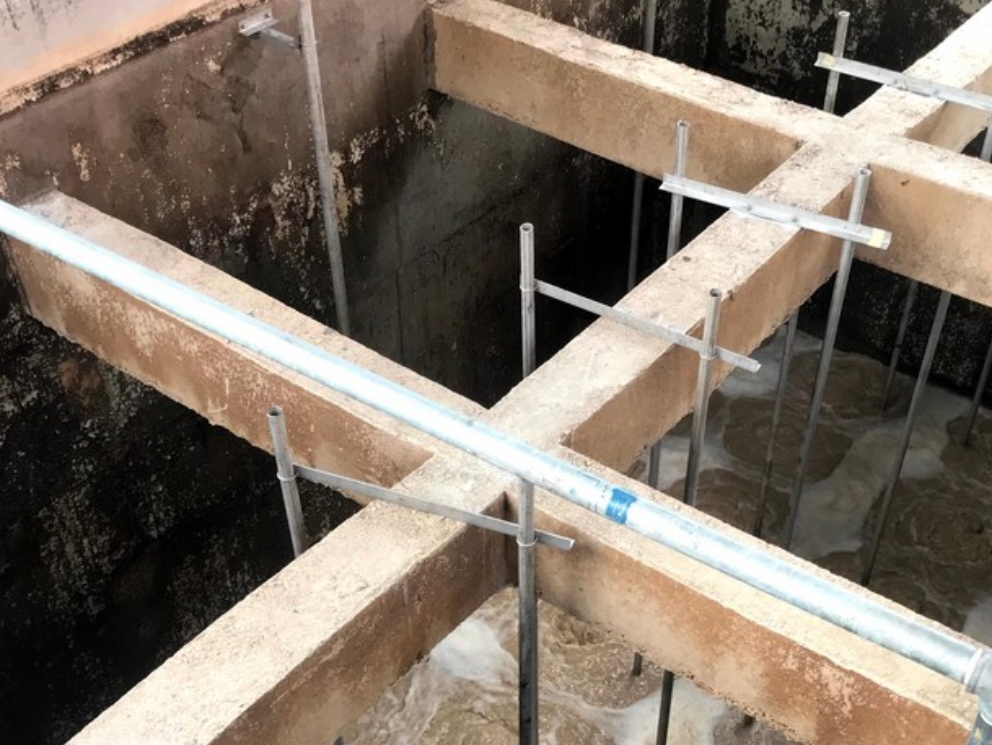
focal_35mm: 46
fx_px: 1318
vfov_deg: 31.0
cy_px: 564
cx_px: 582
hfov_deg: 41.1
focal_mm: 3.99
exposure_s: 1/100
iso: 40
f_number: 1.8
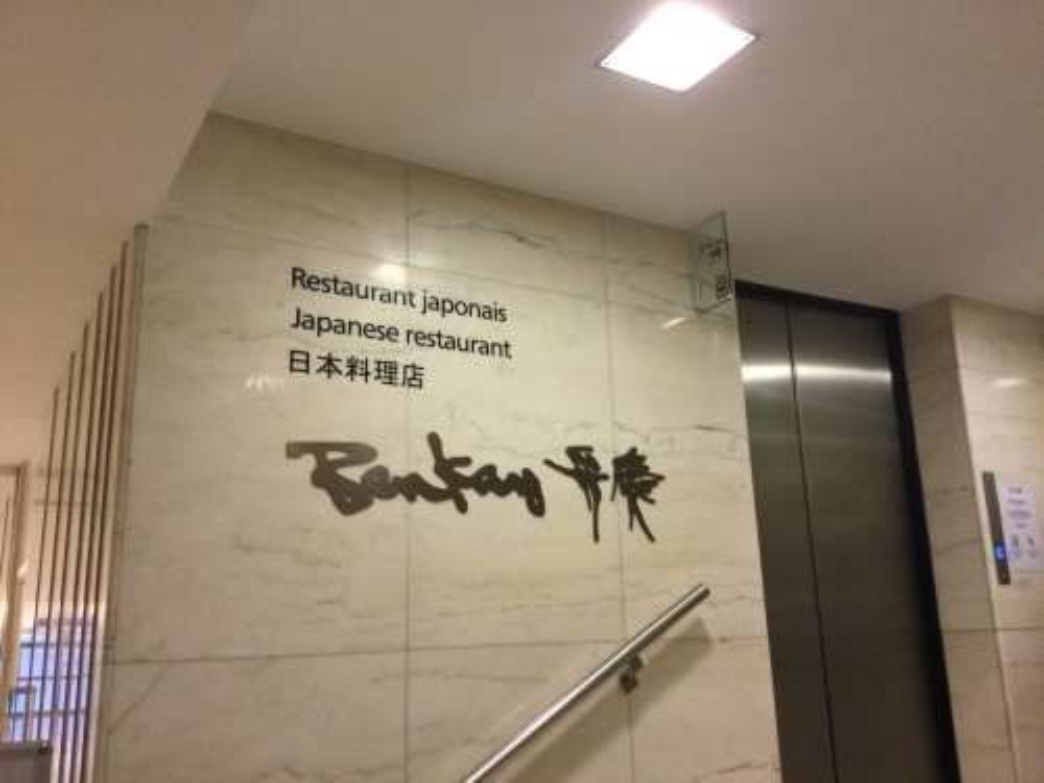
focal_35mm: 31
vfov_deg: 45.4
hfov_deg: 58.4
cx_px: 522
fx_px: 935
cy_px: 392
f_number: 2.4
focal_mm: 3.3
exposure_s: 1/33
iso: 160
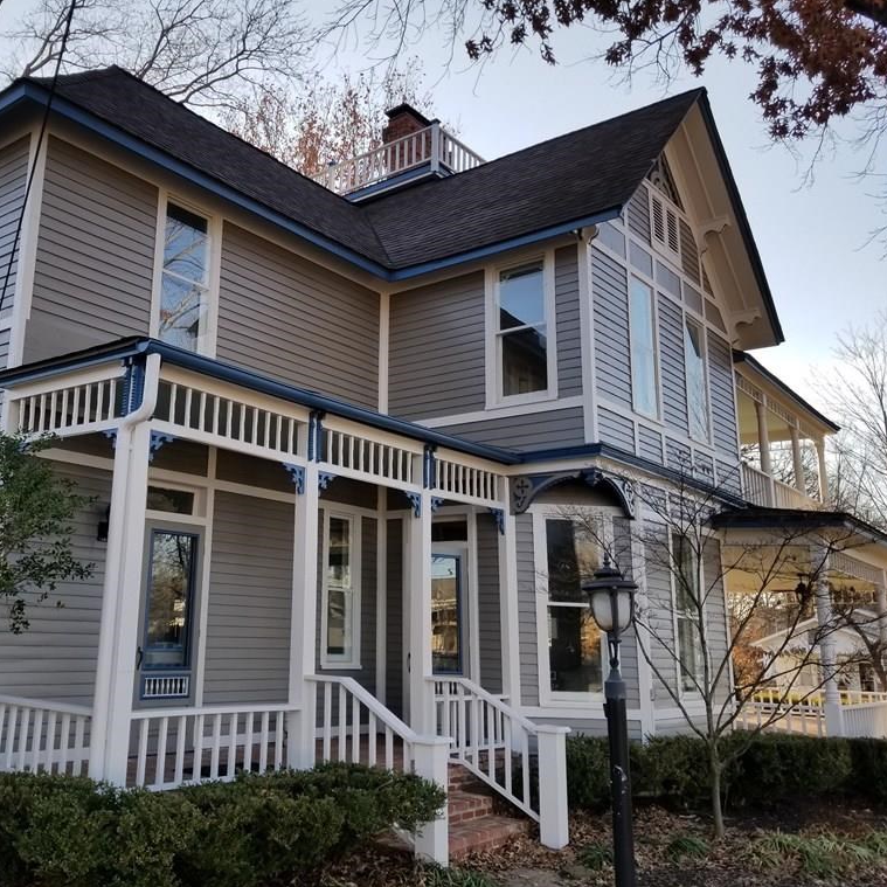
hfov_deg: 51.5
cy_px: 441
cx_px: 294
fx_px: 899
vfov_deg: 52.5
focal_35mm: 31
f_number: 1.7
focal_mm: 4.25
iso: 50
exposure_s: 1/1156
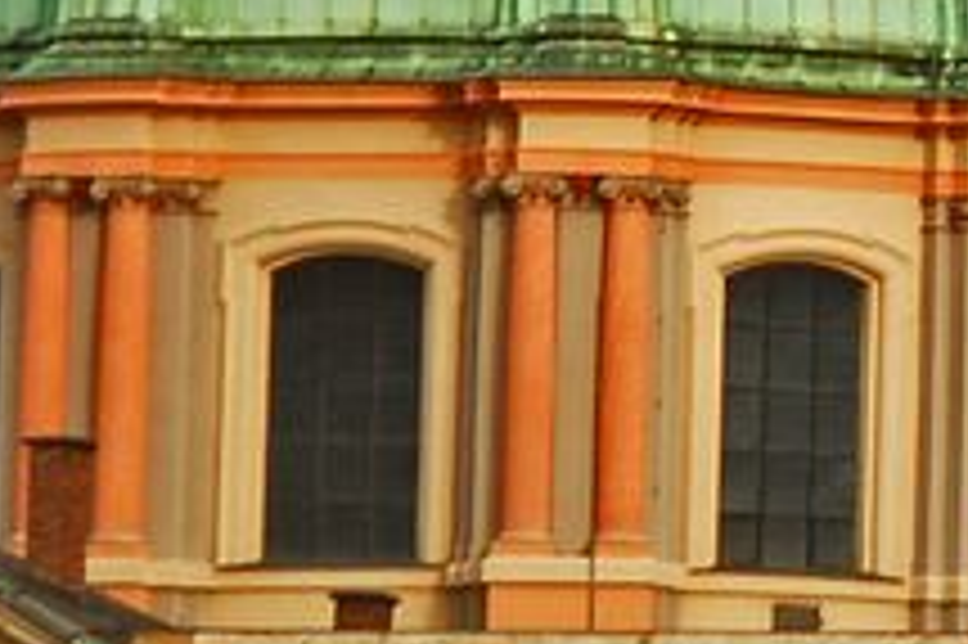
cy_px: -502
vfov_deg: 2.0
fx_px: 18807
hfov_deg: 2.9
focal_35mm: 700
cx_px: 1959
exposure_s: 1/500
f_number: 9
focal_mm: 98
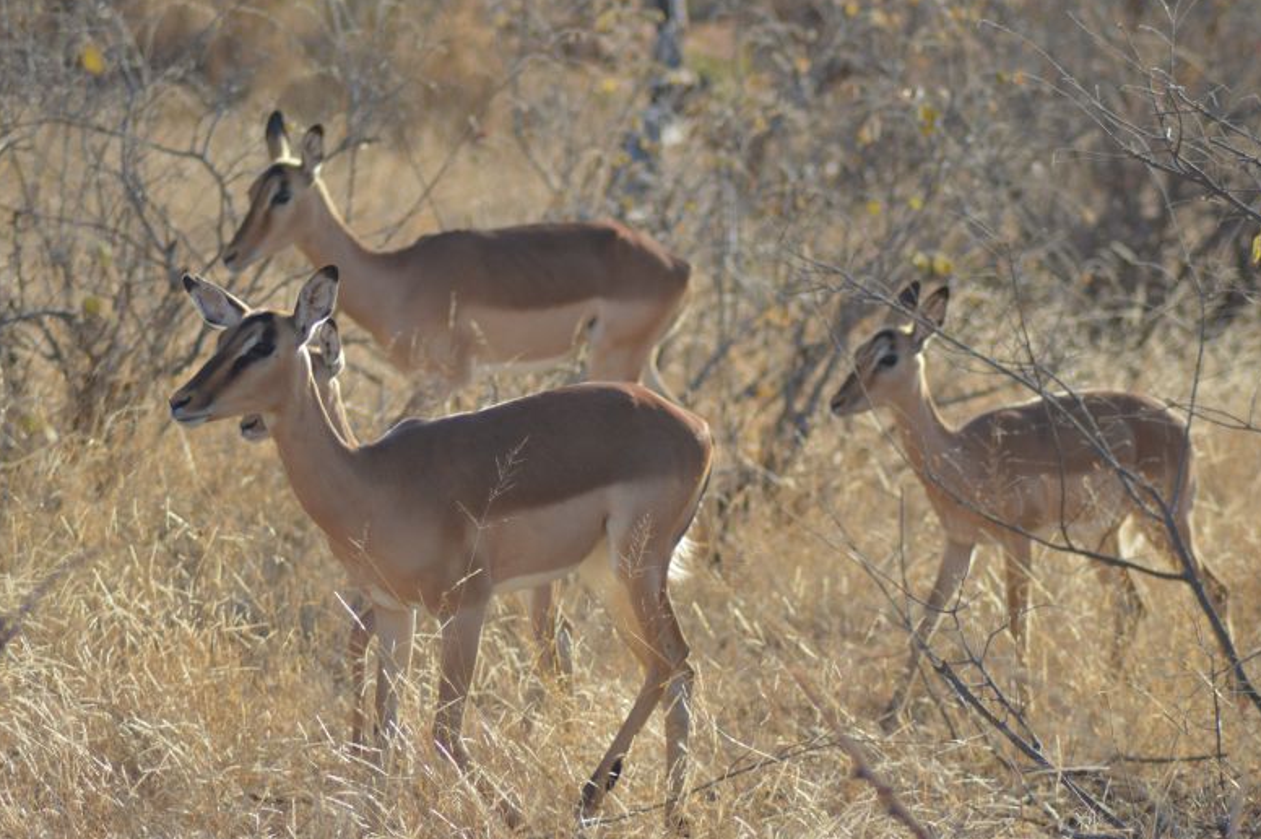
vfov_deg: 4.5
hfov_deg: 6.7
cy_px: 508
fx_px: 10732
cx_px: 502
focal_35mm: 307
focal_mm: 155
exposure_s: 1/1000
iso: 400
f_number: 4.5
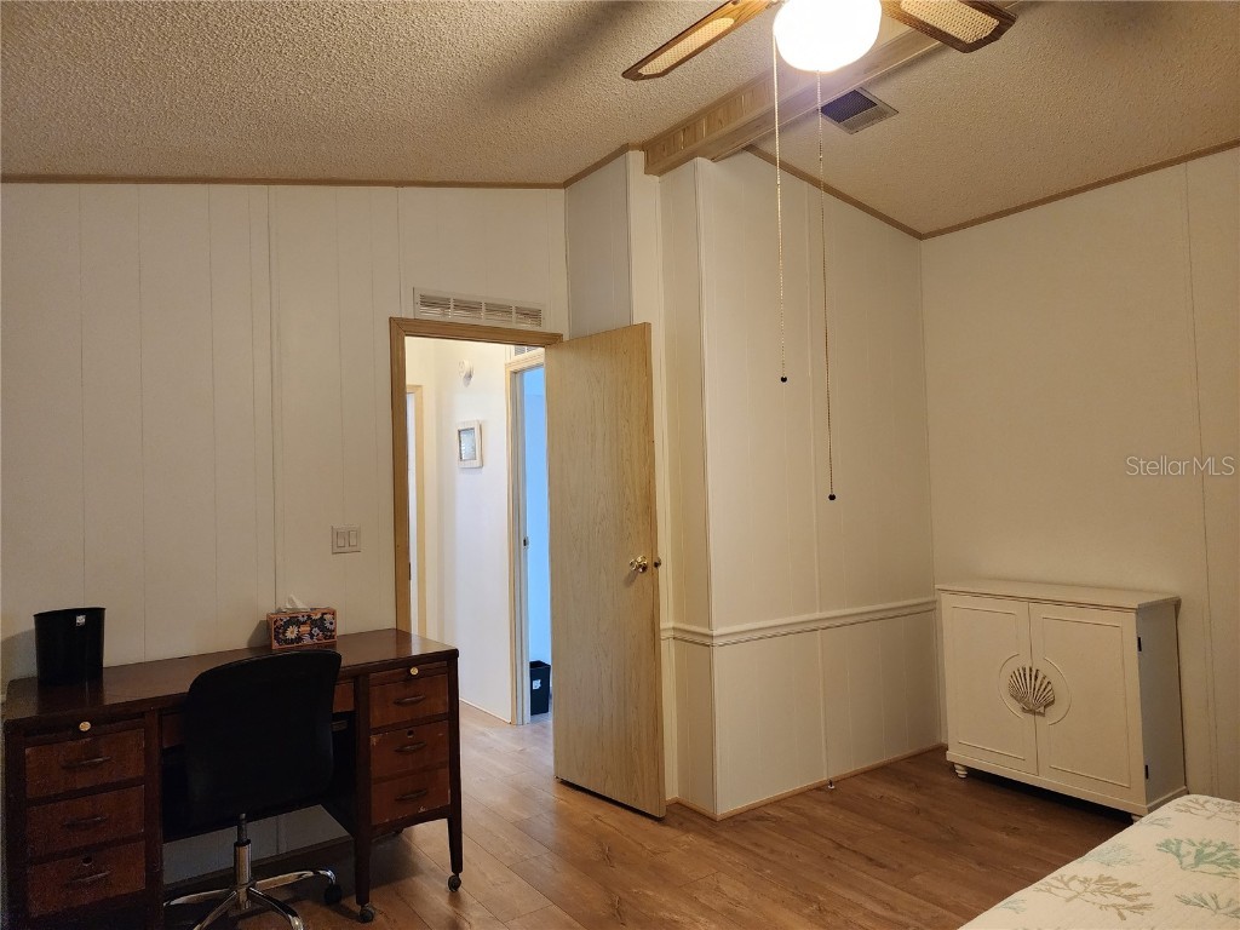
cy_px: 465
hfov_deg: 73.9
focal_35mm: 23
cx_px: 620
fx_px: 824
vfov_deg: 58.9
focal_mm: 6.4
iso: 640
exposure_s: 1/120
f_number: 1.8
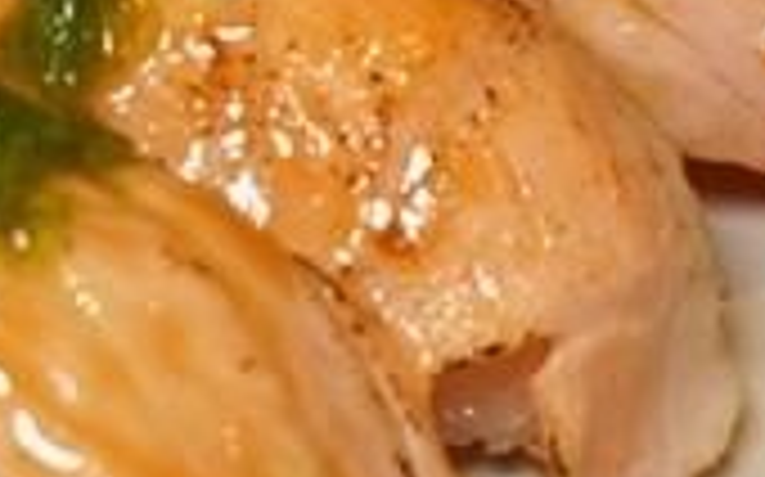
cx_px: -320
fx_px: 4793
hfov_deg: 8.9
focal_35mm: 230
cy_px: -34
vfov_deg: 5.7
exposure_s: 1/60
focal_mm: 25
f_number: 4.5
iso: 320
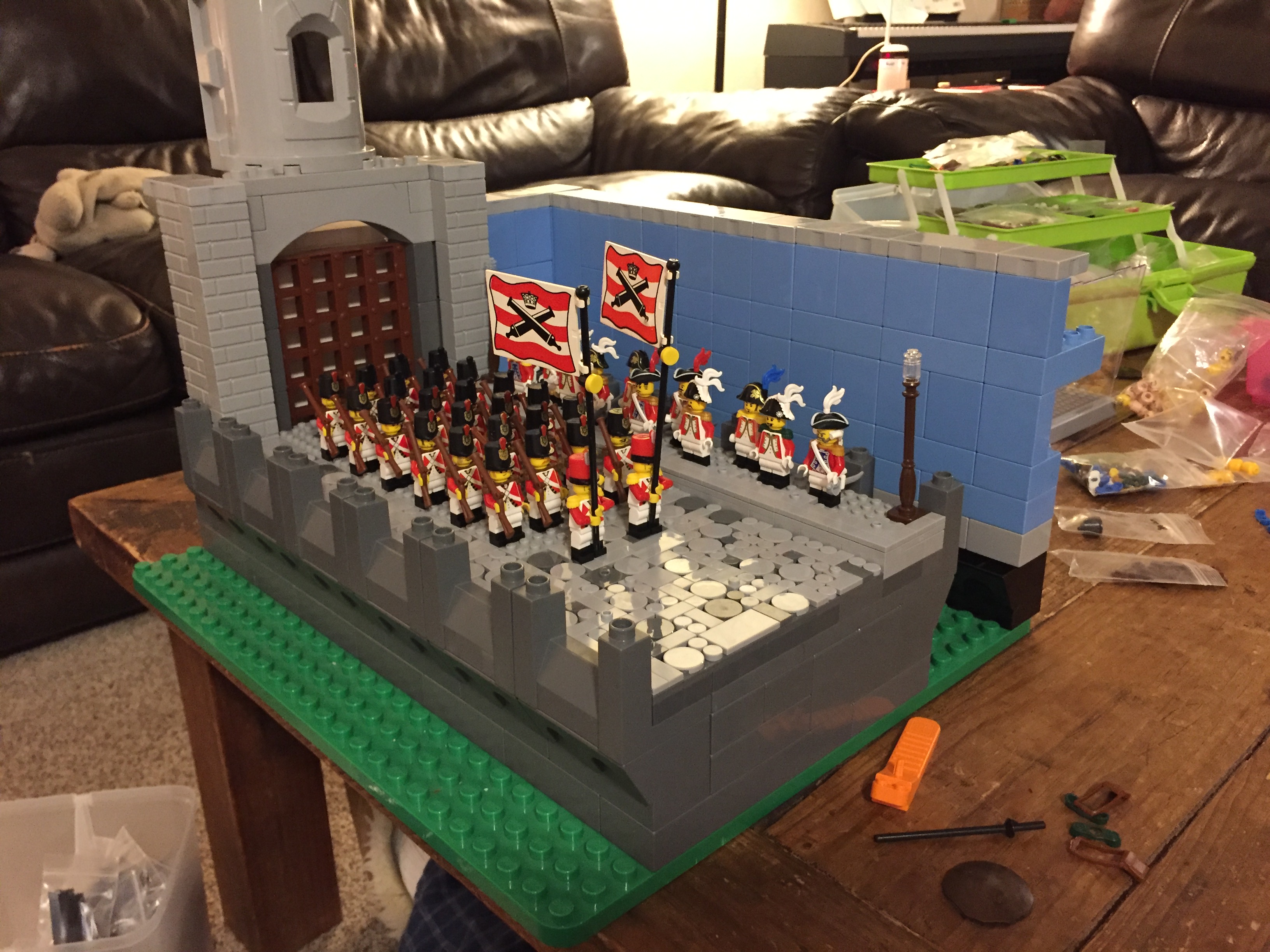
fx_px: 1064
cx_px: 635
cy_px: 476
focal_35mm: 29
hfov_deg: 61.7
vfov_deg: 48.2
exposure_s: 1/15
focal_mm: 4.15
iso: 320
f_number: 2.2
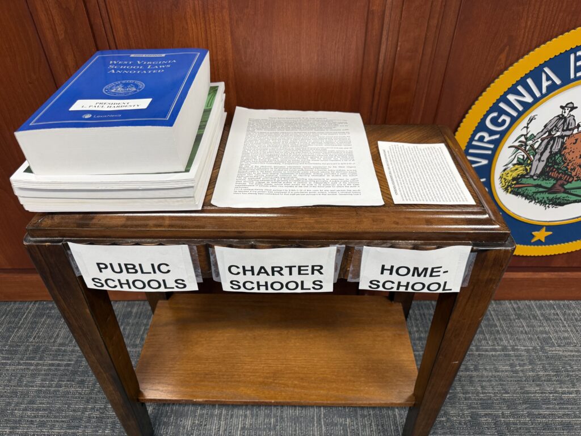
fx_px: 403
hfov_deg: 71.6
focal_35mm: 24
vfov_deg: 56.8
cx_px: 290
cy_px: 218
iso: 160
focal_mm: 6.76
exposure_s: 1/120
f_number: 1.78
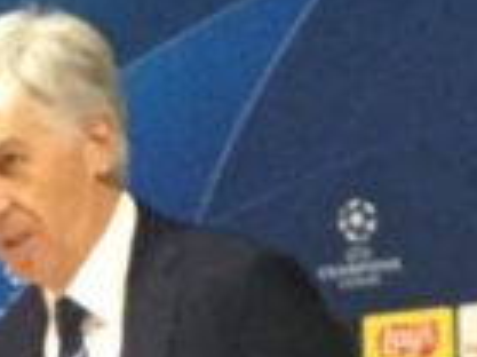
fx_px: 3139
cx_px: -117
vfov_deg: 6.4
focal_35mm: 228
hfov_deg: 8.6
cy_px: 508
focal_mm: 3.3
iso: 200
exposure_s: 1/20
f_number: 2.4
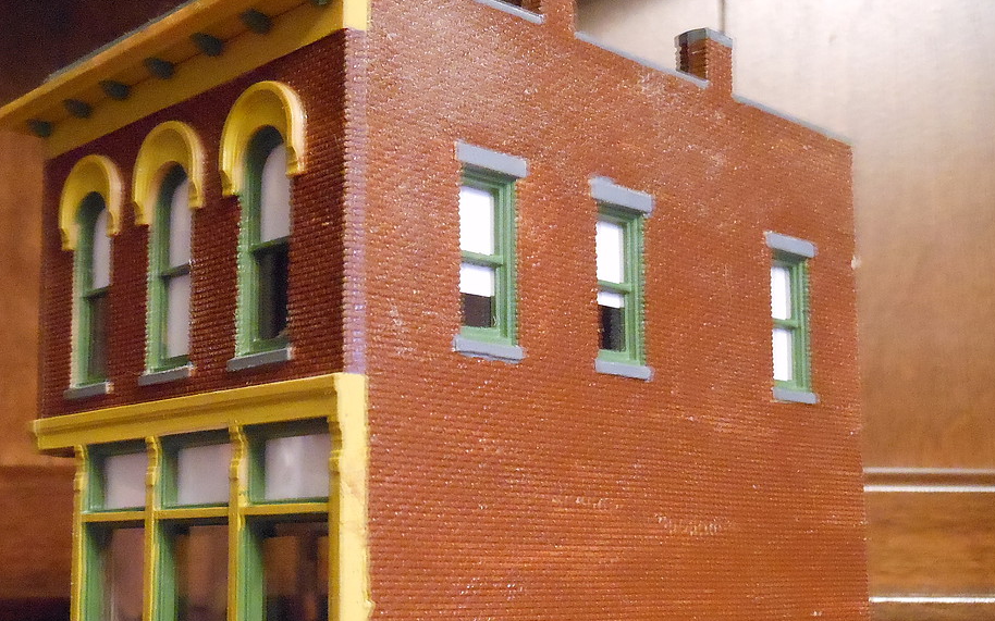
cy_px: 414
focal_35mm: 49
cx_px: 348
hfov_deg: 40.6
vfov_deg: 26.2
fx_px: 1329
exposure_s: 1
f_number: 4
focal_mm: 5.9
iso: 1000
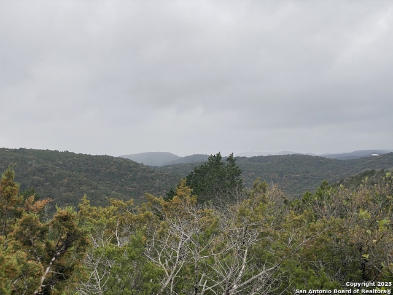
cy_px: 148
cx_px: 196
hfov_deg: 36.8
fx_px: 590
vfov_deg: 28.0
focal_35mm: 52
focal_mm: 6
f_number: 2
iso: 20
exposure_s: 1/279
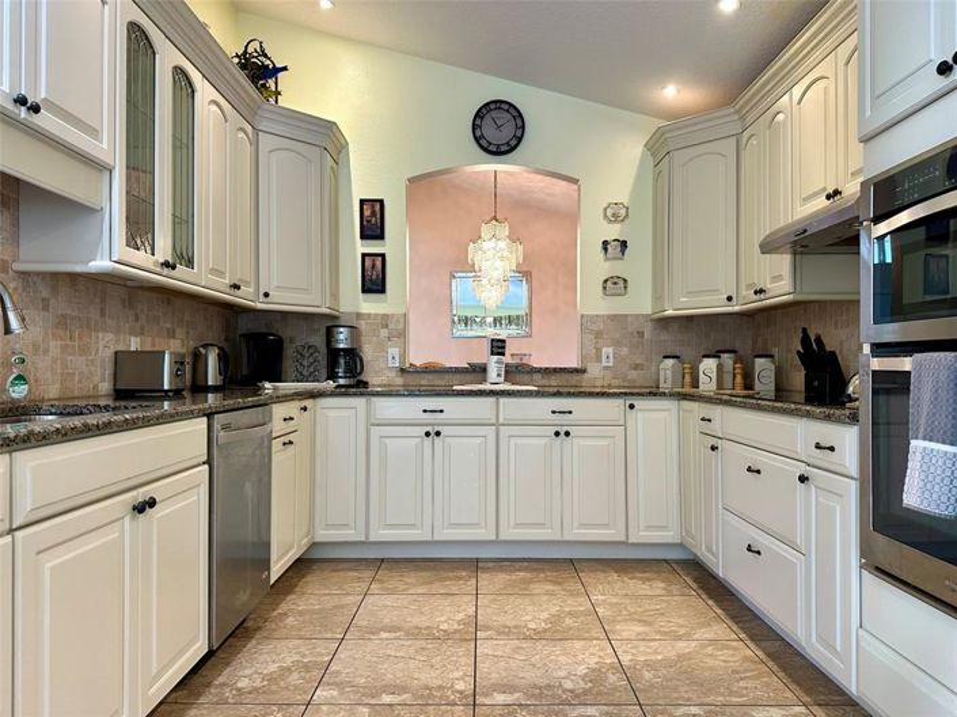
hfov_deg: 71.6
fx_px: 663
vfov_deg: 56.8
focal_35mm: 24
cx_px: 478
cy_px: 358
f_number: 1.78
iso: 125
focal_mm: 6.86
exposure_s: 1/60
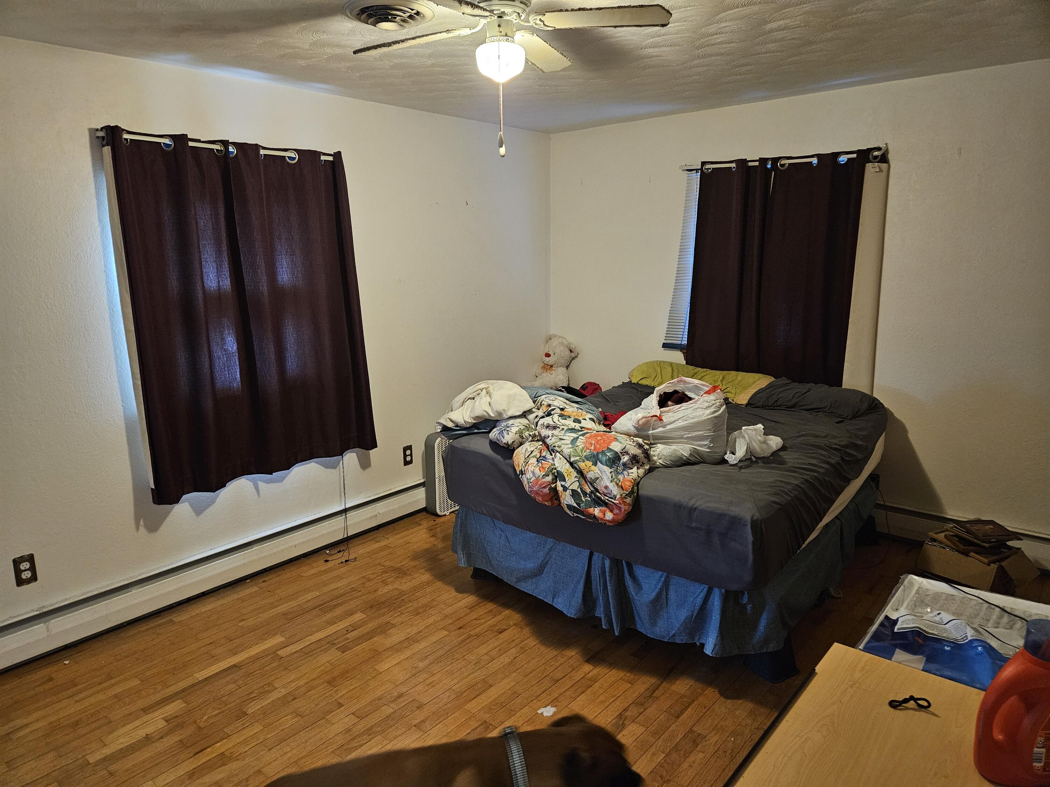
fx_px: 698
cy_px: 394
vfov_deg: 58.9
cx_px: 525
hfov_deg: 73.9
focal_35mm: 23
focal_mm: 5.4
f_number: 1.8
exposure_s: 1/24
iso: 500
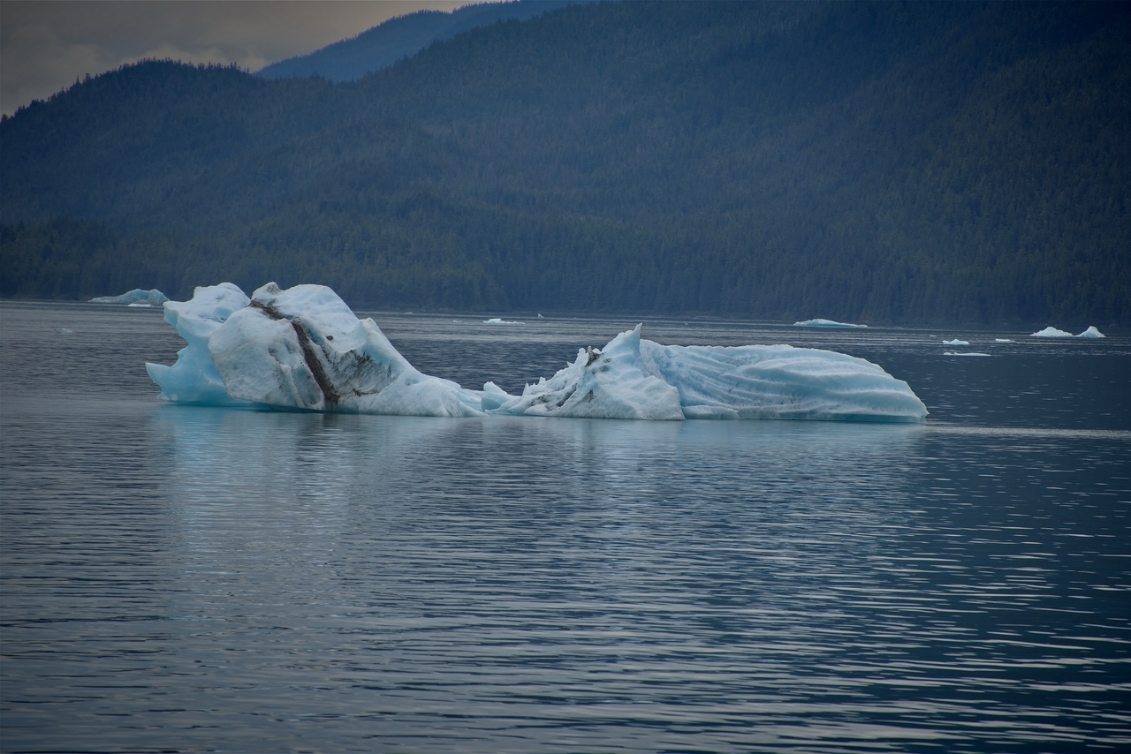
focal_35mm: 300
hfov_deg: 6.9
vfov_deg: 4.6
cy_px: 377
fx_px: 9427
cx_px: 566
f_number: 5.6
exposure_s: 1/640
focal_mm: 300
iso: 180
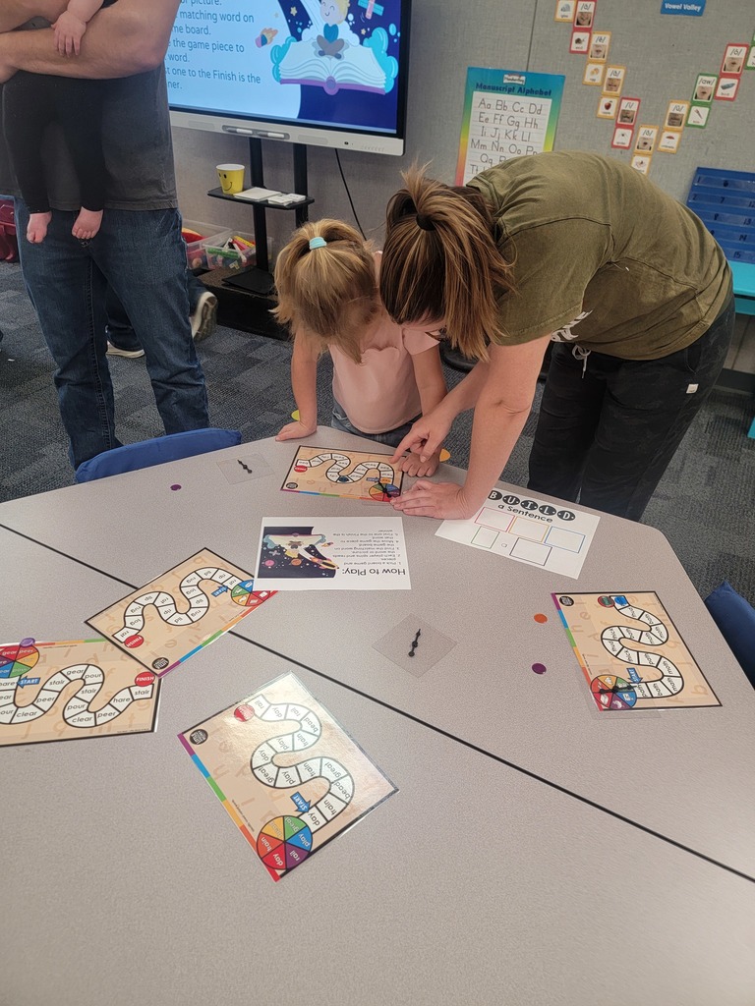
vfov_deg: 71.6
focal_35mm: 24
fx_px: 698
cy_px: 503
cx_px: 378
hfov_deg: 56.8
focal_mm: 6.7
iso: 200
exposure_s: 1/120
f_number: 1.8
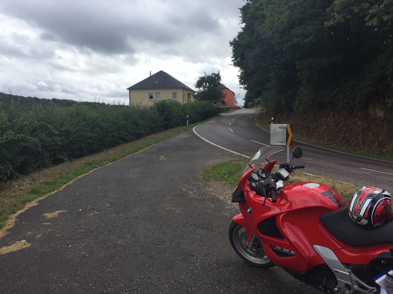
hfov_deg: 61.7
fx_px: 329
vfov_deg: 48.2
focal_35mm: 29
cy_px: 147
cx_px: 196
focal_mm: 4.15
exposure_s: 1/1364
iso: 32
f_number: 2.2
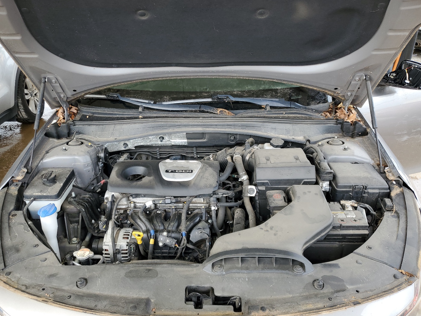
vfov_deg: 51.4
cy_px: 158
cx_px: 208
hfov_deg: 65.3
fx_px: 328
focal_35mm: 27
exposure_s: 1/208
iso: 50
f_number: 1.5
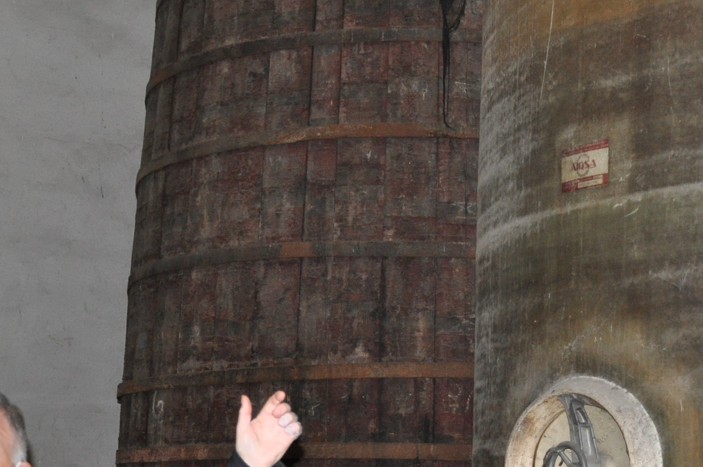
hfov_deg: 24.1
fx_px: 1638
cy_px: 398
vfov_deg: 16.1
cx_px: 477
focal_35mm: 84
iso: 800
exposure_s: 1/60
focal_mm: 22
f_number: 3.8
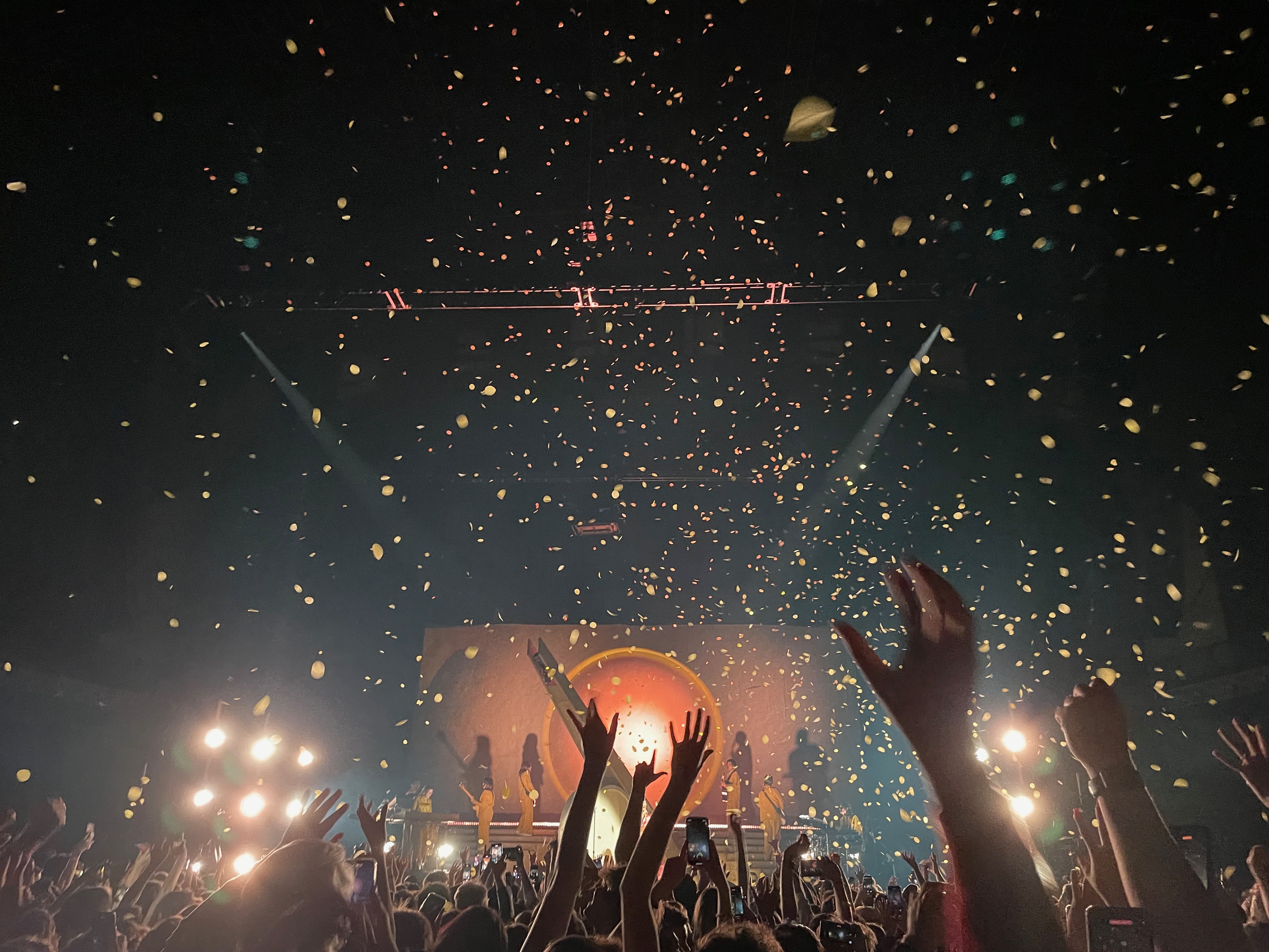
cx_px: 634
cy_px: 476
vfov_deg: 53.1
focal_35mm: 26
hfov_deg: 67.3
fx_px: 953
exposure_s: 1/30
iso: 800
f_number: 1.6
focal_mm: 4.2
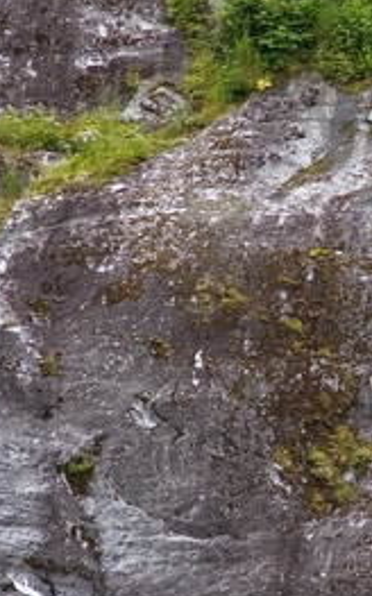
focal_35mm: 556
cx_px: 363
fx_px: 9034
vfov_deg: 3.8
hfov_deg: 2.4
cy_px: 356
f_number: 4
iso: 180
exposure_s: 1/250
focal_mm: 112
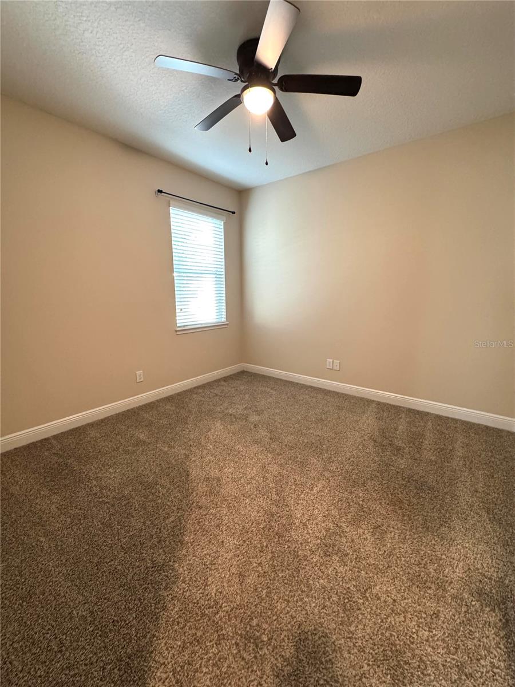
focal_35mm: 14
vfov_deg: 102.1
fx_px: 278
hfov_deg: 85.7
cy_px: 344
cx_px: 258
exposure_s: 1/60
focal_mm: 2.22
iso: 800
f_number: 2.2
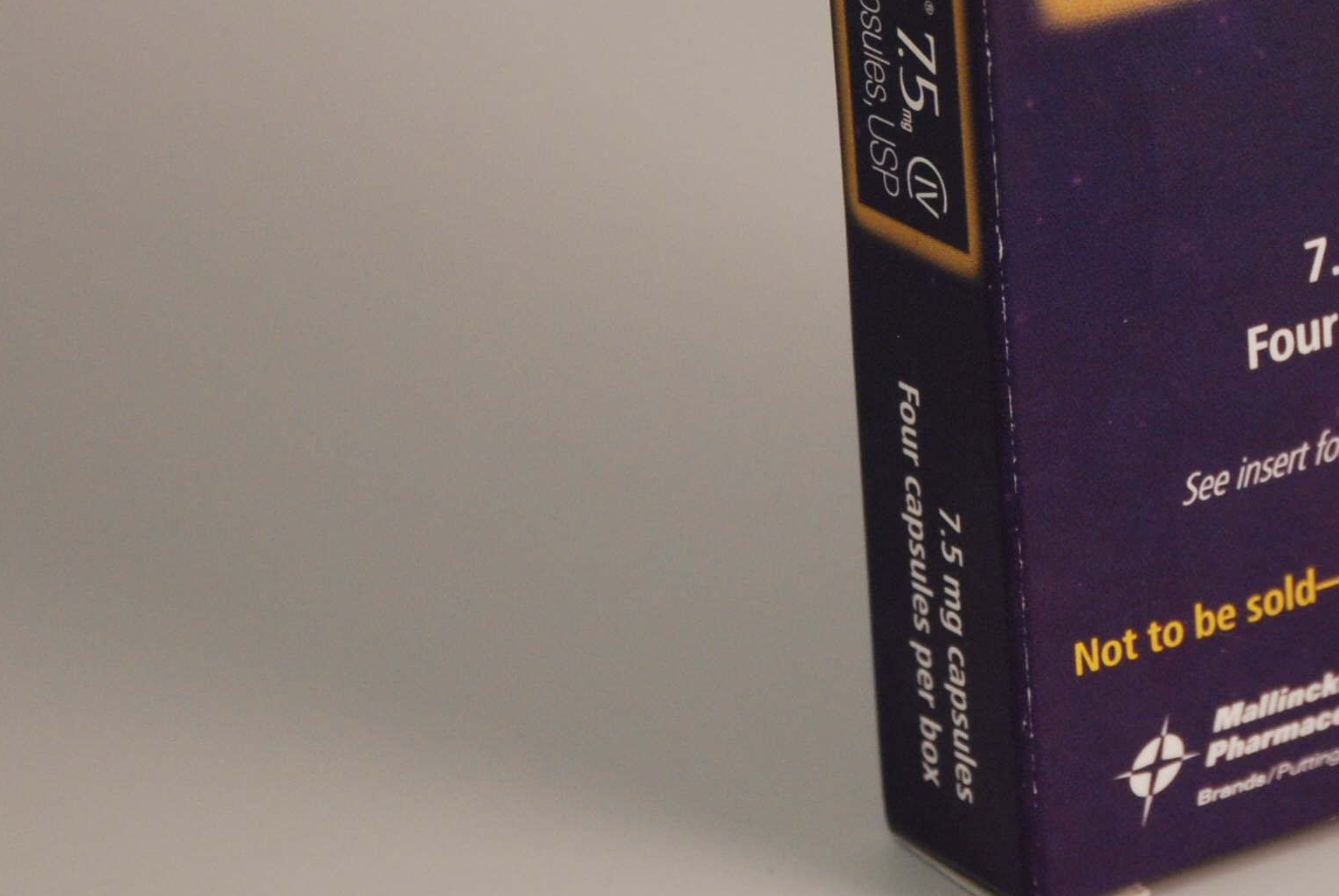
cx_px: 1434
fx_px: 9309
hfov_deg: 8.2
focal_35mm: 250
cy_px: 52
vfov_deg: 5.5
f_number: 5.3
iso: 400
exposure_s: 1/50
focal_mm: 66
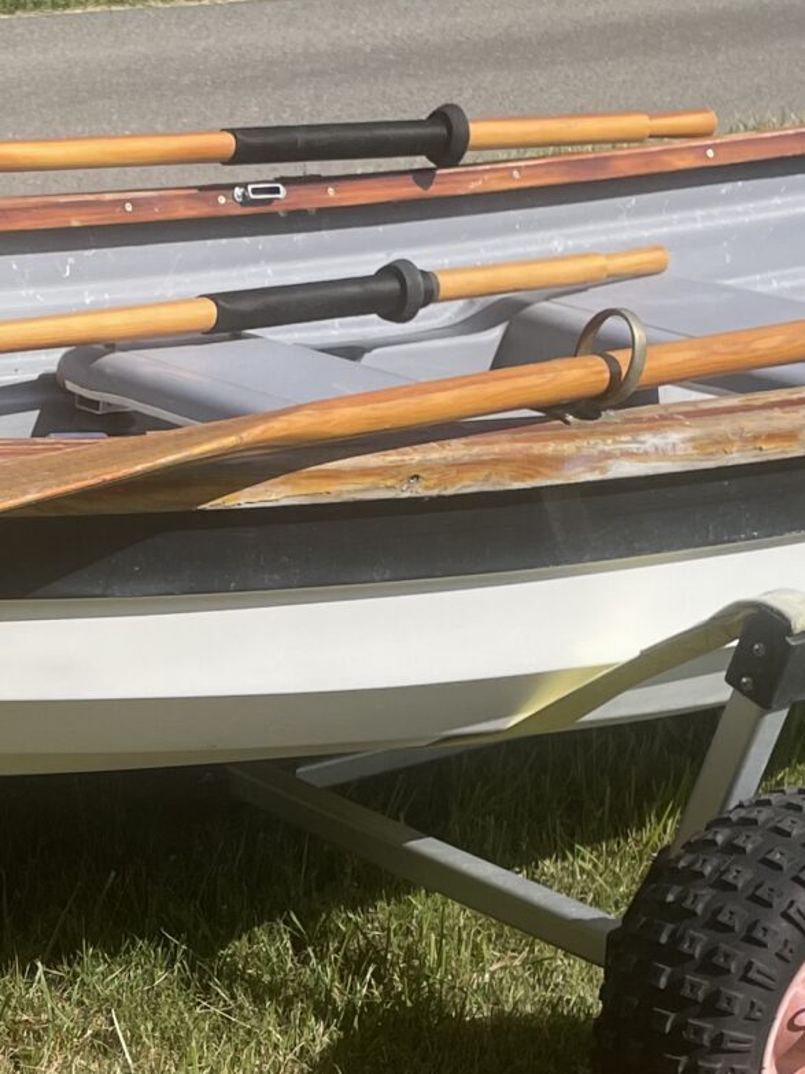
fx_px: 2636
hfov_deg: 16.9
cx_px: -44
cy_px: 974
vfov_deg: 22.4
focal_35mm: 85
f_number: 1.6
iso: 32
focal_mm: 4.2
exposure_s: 1/3610
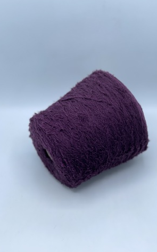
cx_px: 89
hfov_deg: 18.9
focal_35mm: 69
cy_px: 125
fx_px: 472
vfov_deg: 29.8
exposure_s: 1/111
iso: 20
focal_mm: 7.5
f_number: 2.2
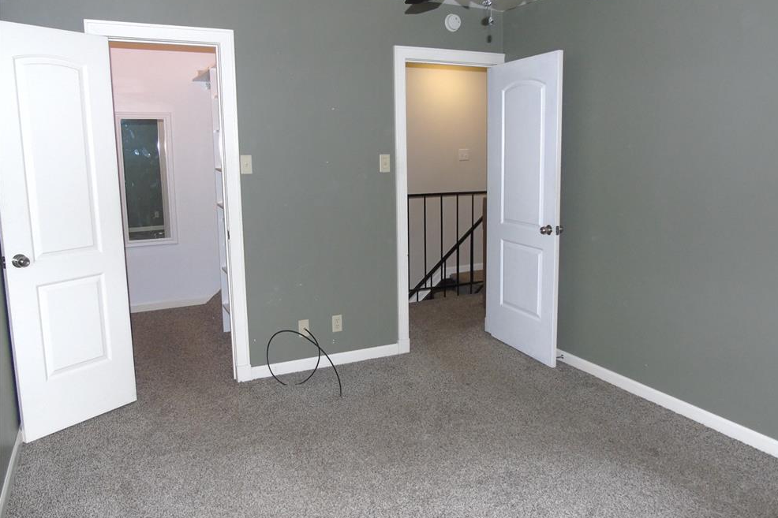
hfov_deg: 67.4
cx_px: 402
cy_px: 231
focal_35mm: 27
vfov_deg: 47.8
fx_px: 583
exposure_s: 1/30
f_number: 3.4
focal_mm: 4.4
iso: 200
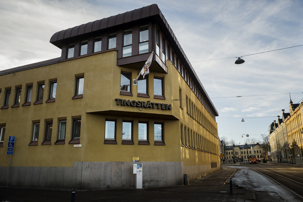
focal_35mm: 28
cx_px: 152
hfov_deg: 65.5
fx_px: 236
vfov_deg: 46.4
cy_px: 101
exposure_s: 1/250
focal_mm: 28
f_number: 5.6
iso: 100
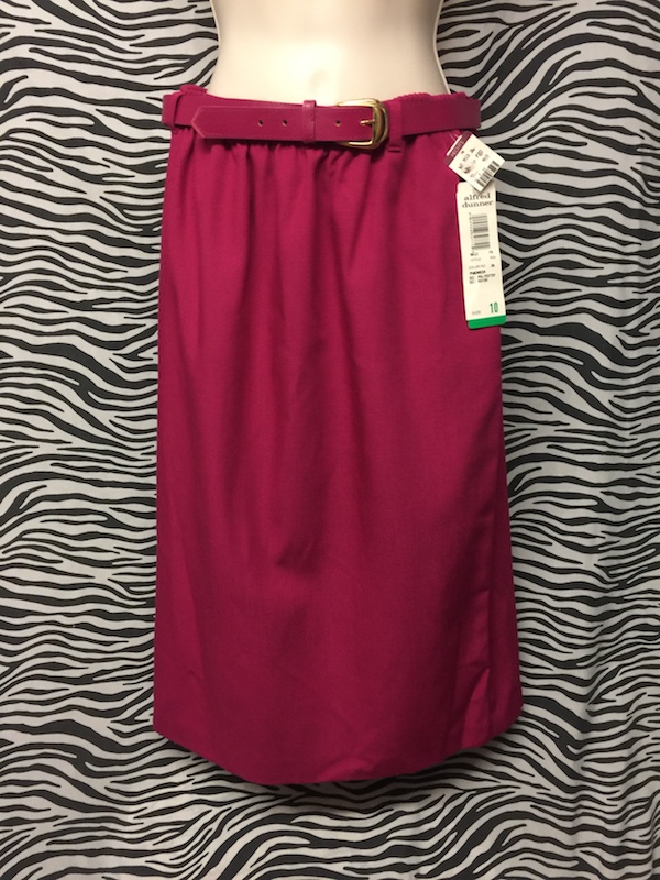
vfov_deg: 61.7
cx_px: 330
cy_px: 440
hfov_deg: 48.2
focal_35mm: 29
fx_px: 737
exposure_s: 1/4
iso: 64
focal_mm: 4.15
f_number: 2.2
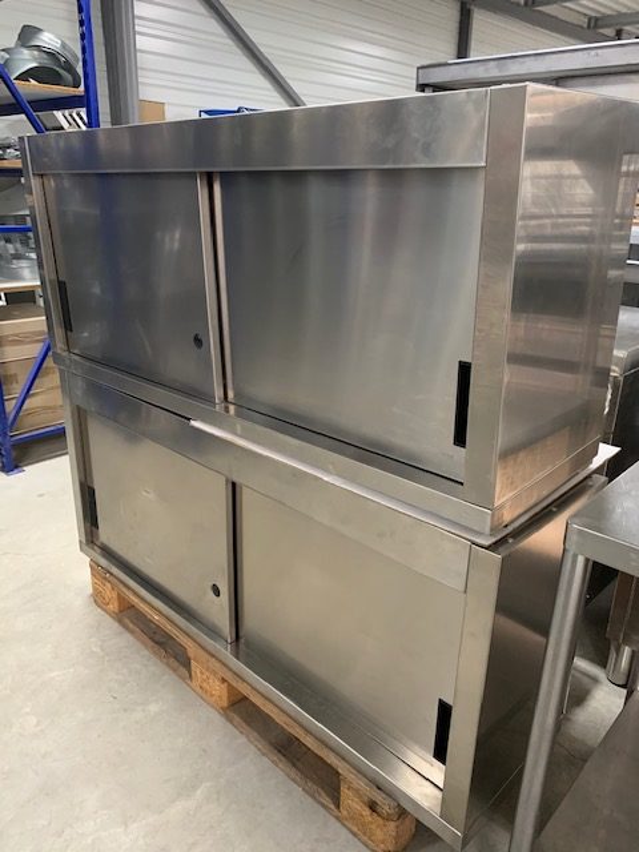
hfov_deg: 53.1
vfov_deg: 67.3
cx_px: 320
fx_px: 640
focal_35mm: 26
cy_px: 426
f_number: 1.8
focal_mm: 4.25
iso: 400
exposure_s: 1/33
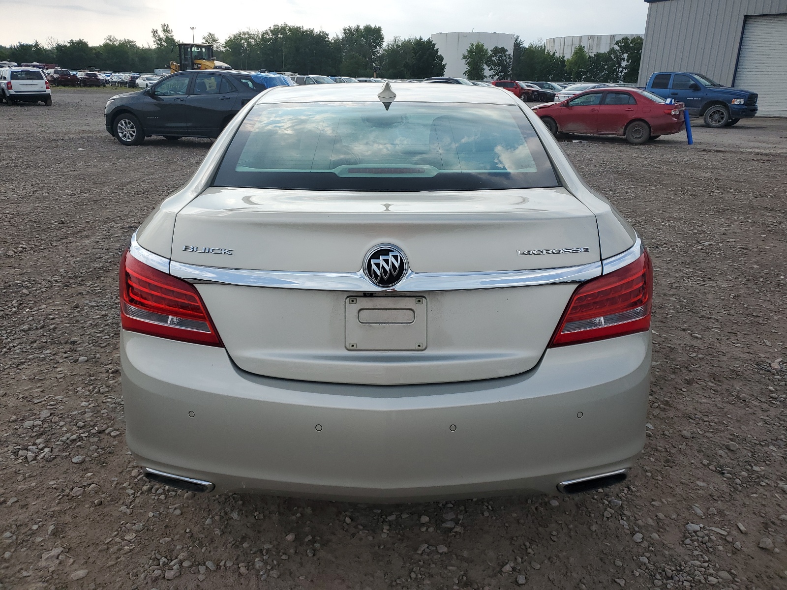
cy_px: 295
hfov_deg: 67.3
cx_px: 394
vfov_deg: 53.1
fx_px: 591
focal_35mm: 26
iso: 50
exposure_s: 1/3333
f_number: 1.5
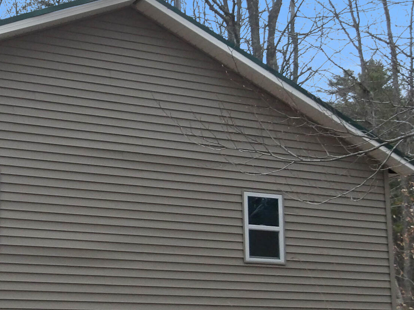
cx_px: 113
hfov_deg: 26.4
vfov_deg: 20.0
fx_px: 873
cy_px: 223
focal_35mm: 73
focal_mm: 4.9
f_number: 10.4
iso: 441
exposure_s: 1/60
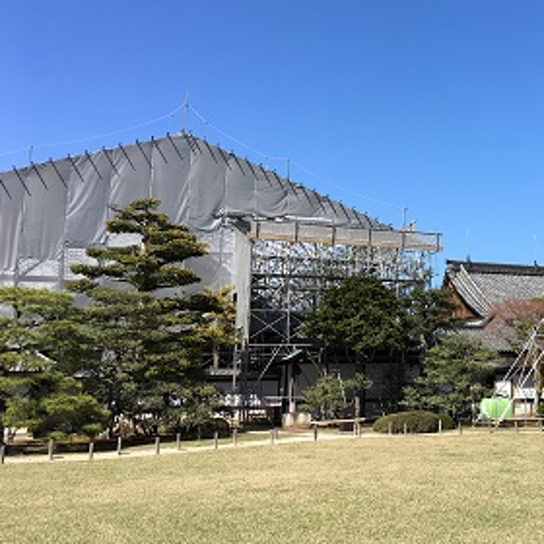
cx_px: 453
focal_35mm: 44
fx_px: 782
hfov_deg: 36.7
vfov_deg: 38.2
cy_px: 212
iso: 25
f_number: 2.2
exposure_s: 1/1241
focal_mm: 4.15
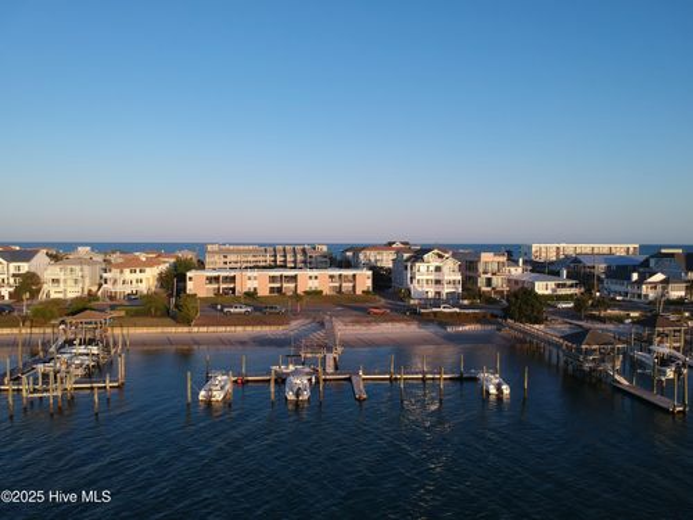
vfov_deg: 54.9
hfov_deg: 69.4
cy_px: 260
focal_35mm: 25
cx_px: 346
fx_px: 500
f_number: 2.6
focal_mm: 4.49
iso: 100
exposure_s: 1/500
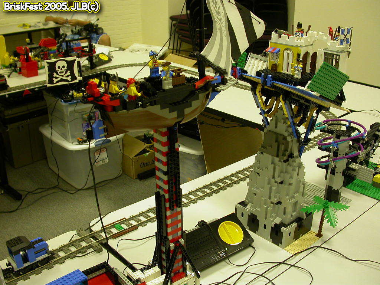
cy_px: 142
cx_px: 190
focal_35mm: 38
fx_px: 417
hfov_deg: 49.0
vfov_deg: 37.7
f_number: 2.6
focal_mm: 7.85
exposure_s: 1/13.9
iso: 100
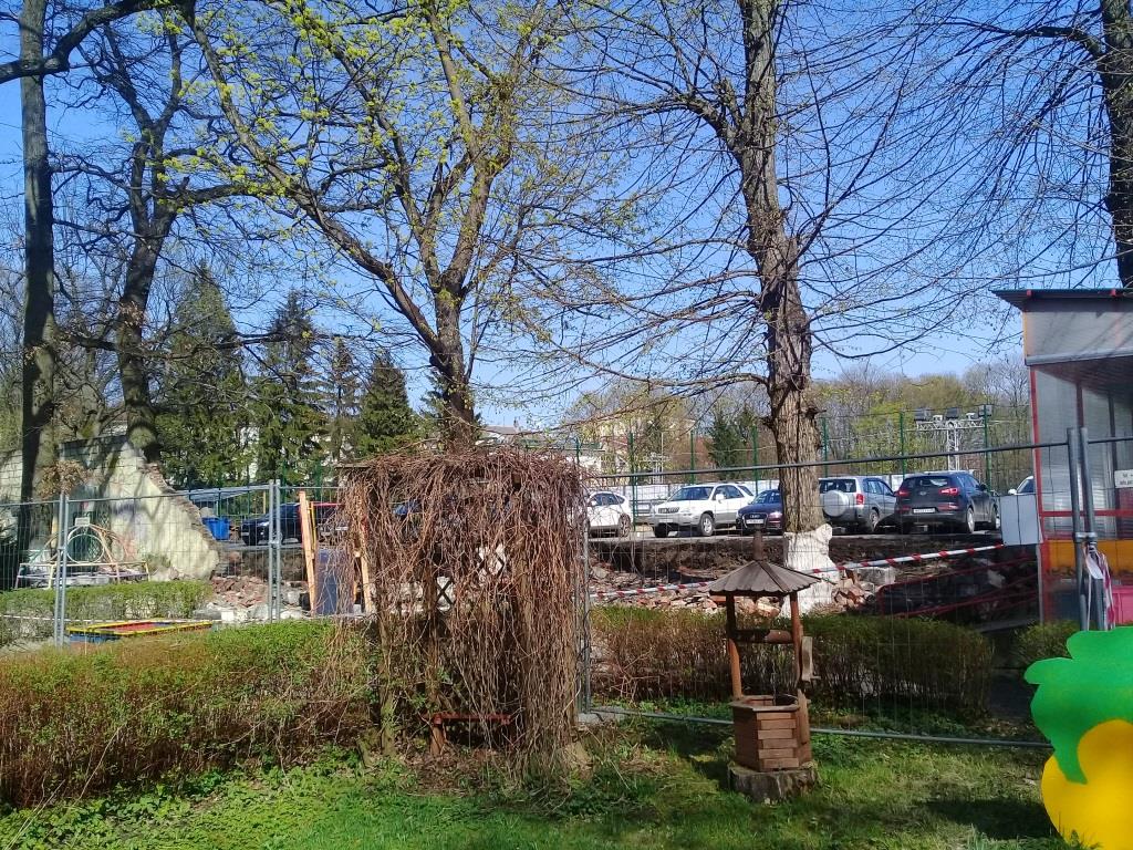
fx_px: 1015
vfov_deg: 45.4
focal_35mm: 31
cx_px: 566
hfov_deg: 58.4
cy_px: 425
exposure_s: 1/984
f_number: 2.2
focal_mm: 3.3
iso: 50
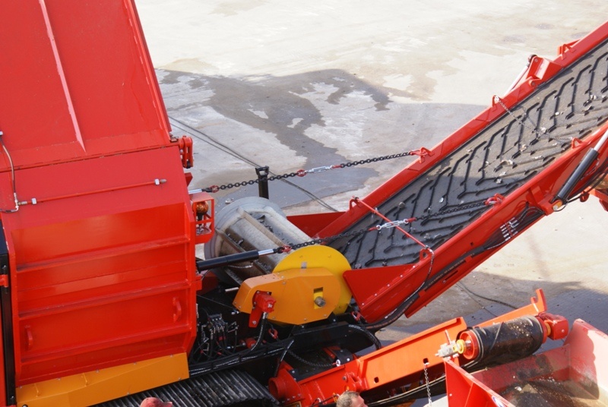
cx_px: 304
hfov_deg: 19.4
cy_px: 204
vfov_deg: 13.1
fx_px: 1776
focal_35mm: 105
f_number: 7.1
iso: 100
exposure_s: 1/160
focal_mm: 70
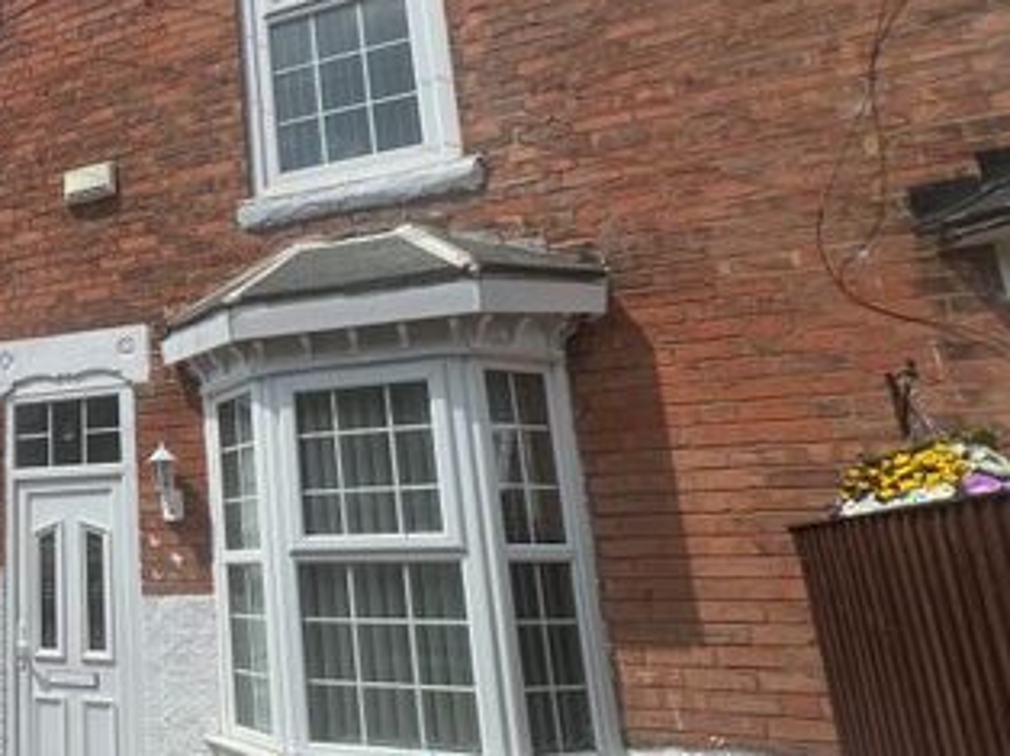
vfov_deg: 48.2
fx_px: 845
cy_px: 368
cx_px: 3
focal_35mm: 29
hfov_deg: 50.2
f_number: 1.8
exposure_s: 1/2016
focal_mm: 1.57
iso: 32
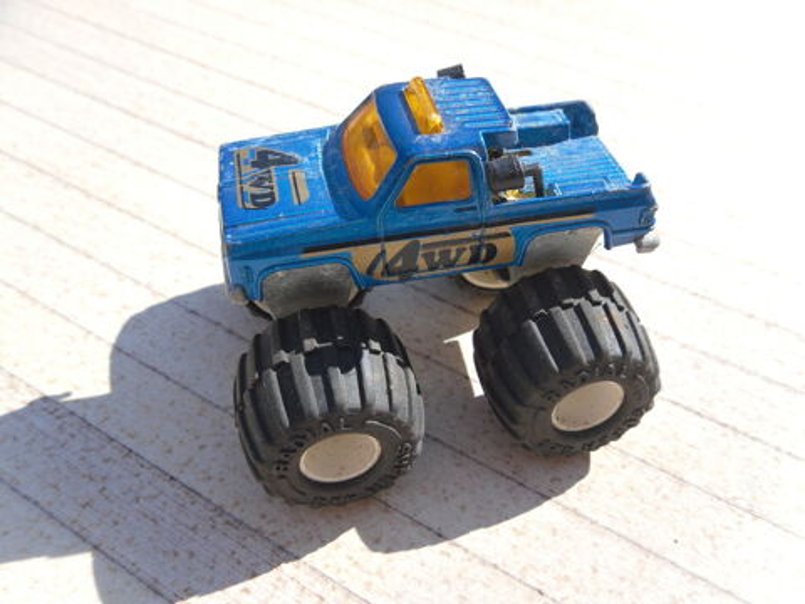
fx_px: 814
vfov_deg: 40.7
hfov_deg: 52.6
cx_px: 402
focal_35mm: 35
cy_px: 302
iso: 80
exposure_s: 1/112
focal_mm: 6.3
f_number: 8.2
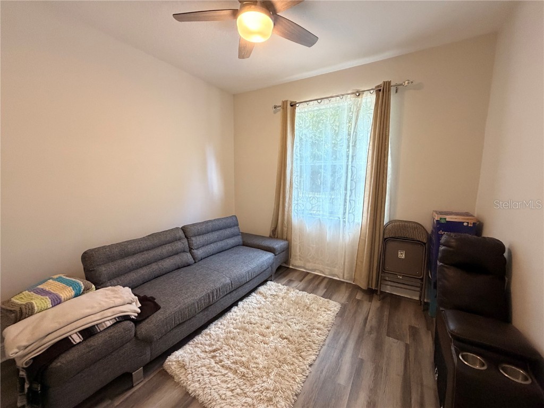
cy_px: 204
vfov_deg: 85.7
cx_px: 272
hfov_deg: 102.1
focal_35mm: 14
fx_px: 220
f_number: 2.2
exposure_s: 1/60
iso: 500
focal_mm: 2.22
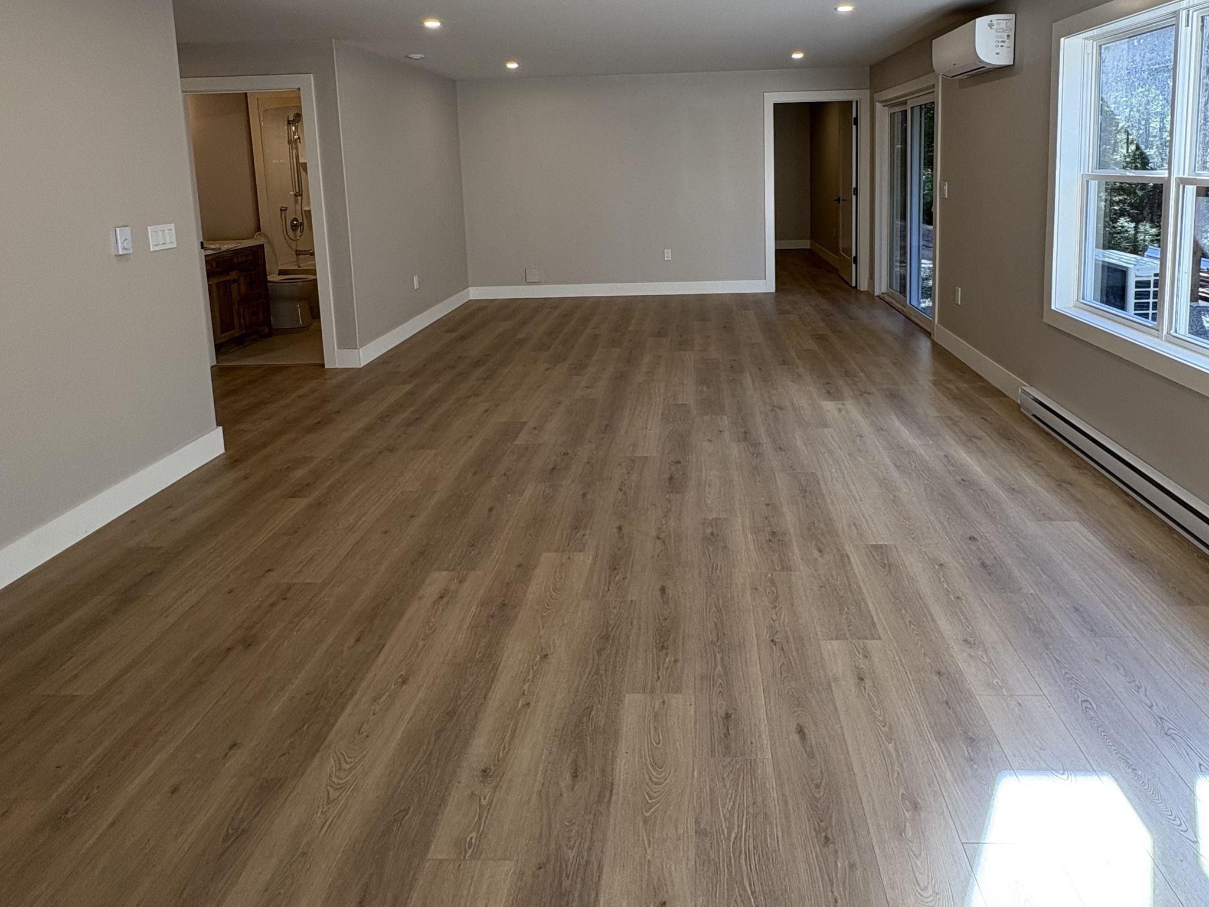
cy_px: 243
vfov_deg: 60.5
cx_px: 668
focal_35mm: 21
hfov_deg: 78.7
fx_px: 733
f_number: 2.2
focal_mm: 2.22
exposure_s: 1/120
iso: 80
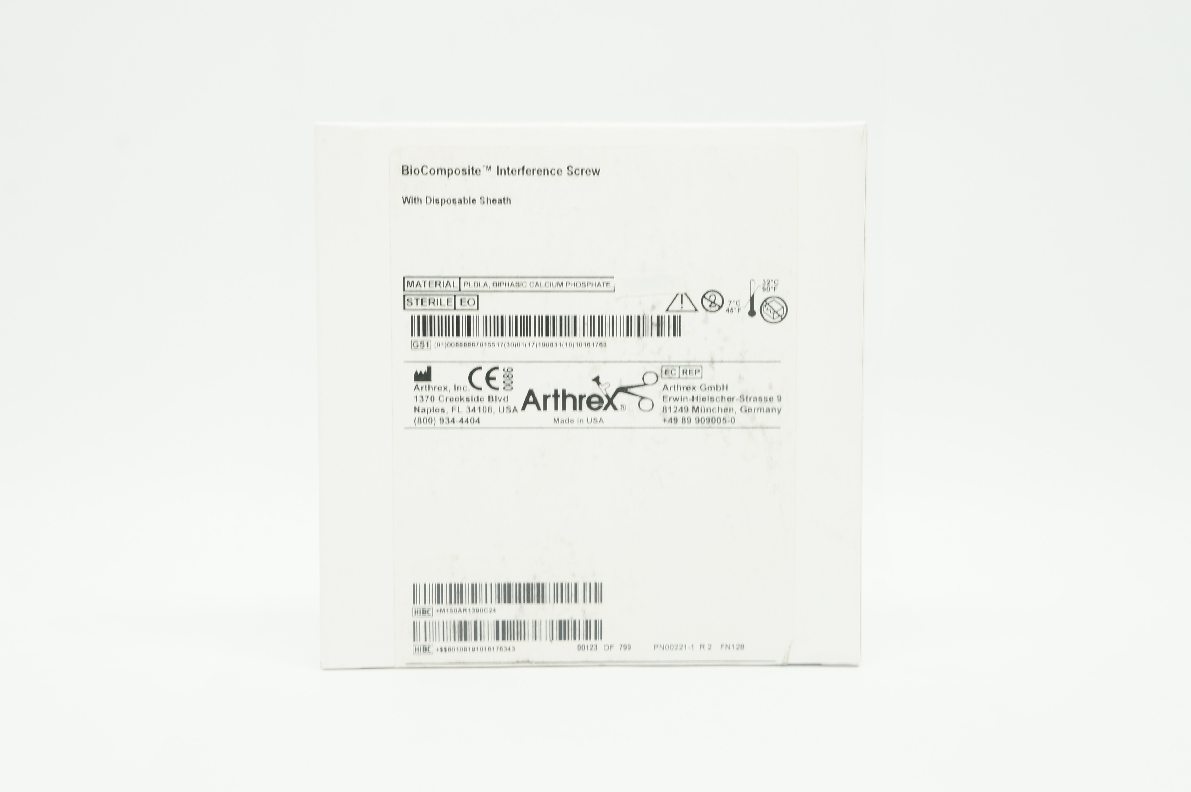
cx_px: 596
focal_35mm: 58
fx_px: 1933
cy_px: 396
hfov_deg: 34.2
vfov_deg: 23.1
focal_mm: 39
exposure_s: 1/15
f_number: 10
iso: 400
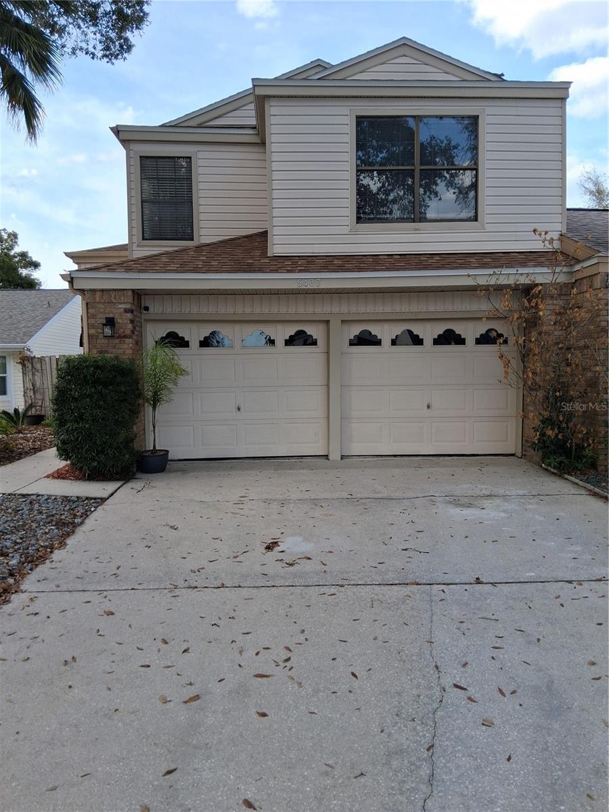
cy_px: 406
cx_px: 304
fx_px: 610
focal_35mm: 26
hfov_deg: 53.1
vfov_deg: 67.3
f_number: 1.8
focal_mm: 3.98
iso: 25
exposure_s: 1/197
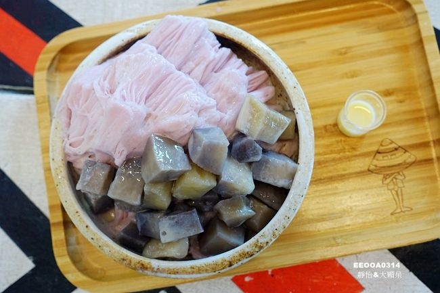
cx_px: 220
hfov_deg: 47.4
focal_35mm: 41
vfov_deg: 32.6
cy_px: 146
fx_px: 501
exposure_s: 1/50
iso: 320
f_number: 2.8
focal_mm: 15.1
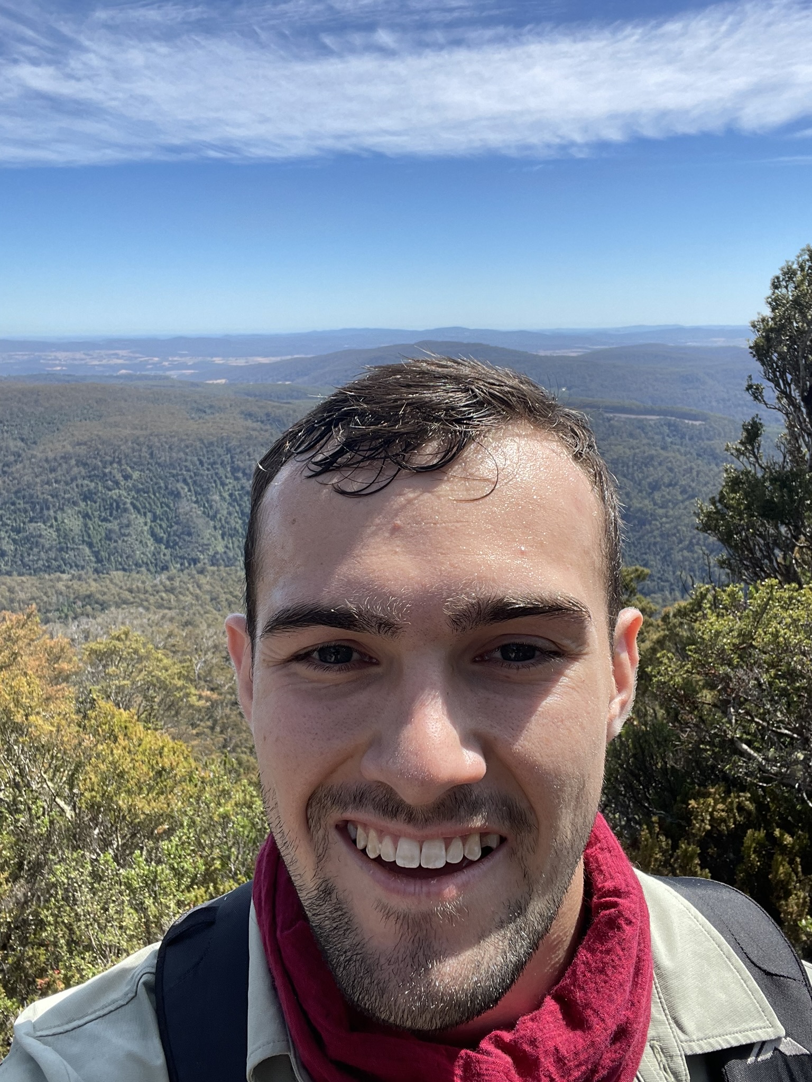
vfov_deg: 60.0
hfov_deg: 46.8
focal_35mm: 30
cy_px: 541
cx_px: 406
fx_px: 938
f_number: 2.2
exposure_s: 1/433
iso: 25
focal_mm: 2.71
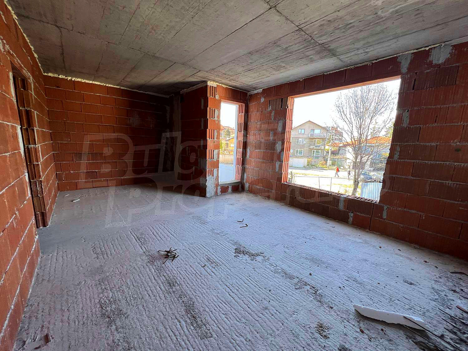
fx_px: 176
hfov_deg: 106.2
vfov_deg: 89.9
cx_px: 234
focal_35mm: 13
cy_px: 176
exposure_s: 1/99
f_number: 1.8
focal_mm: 1.57
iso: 40
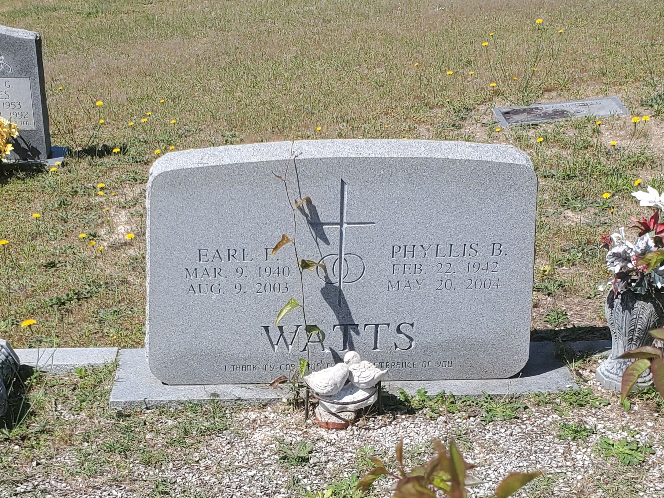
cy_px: 249
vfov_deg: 53.1
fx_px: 499
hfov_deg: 67.3
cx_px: 332
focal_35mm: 26
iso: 50
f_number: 2.4
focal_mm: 4.3
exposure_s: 1/1593
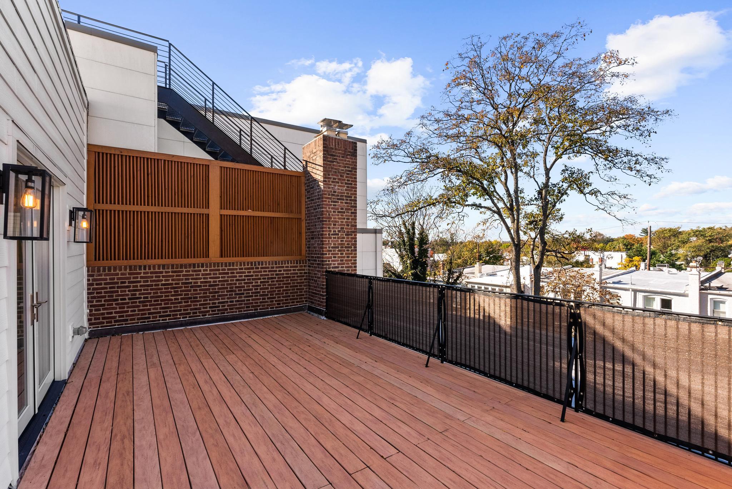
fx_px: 325
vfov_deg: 73.8
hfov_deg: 96.7
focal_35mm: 16
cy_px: 244
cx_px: 366
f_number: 10
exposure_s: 1/100
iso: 250
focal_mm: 16
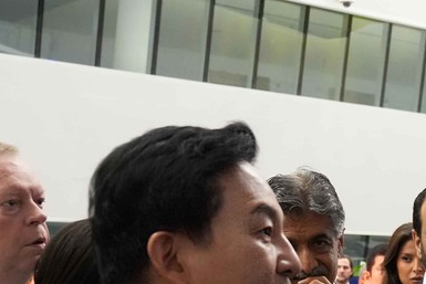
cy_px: 308
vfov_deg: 13.1
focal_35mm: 103
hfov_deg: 18.7
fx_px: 1219
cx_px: 516
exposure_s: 1/100
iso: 8000
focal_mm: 31
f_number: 4.5
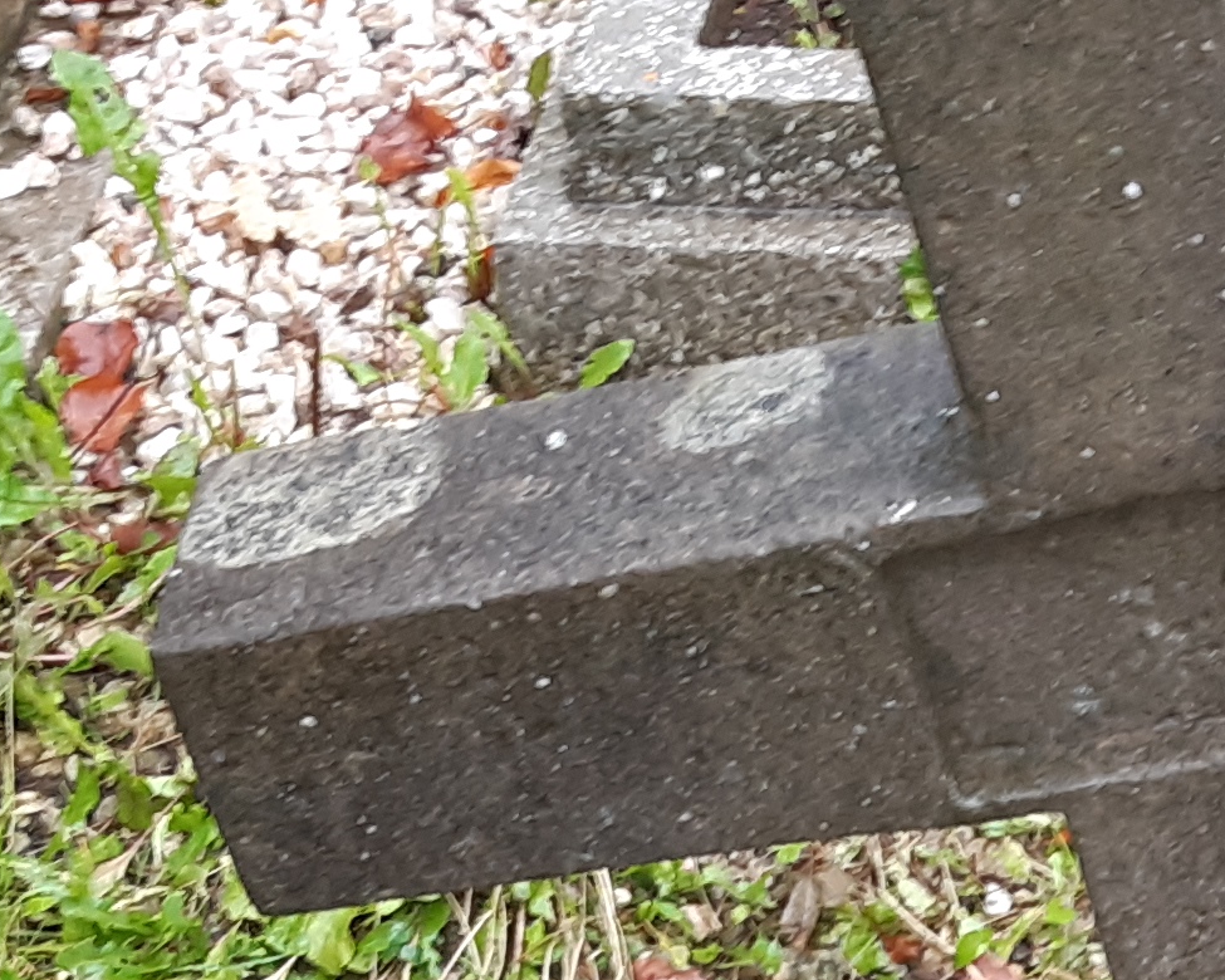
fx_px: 4351
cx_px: 1195
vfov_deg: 11.9
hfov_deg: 15.8
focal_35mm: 120
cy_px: 1707
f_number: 1.7
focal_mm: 3.92
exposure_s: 1/50
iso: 80
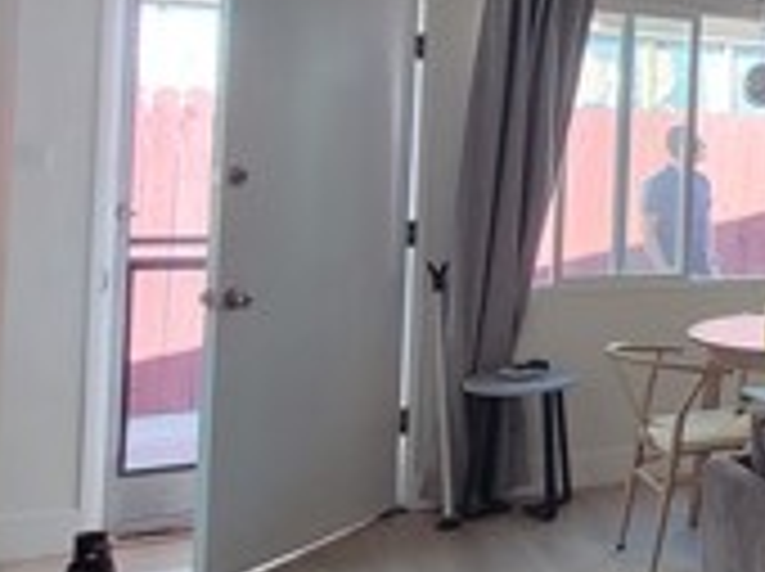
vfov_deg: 28.9
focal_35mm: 49
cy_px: 108
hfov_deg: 29.8
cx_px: 1030
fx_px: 1081
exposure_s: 1/60
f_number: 2.2
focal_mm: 2.2
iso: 125
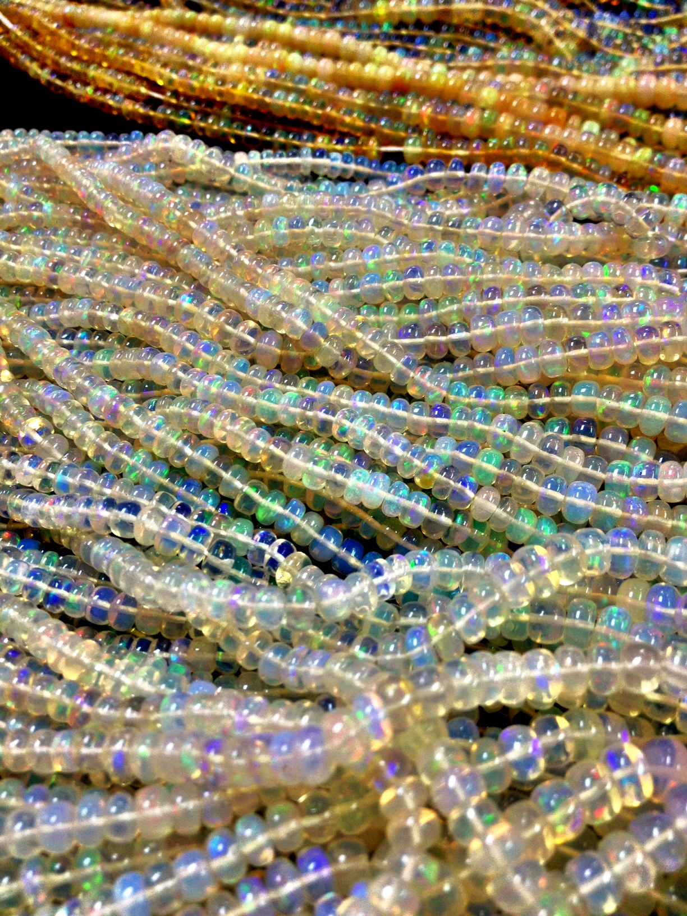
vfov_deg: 52.6
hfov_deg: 40.7
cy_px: 458
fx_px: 926
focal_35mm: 35
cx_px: 344
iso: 50
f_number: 2.4
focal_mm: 4.28
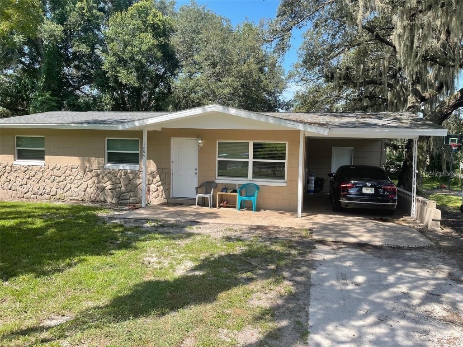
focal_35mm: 26
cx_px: 232
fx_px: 348
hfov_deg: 67.3
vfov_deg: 53.1
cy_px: 174
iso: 32
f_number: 1.6
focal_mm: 5.1
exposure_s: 1/1238
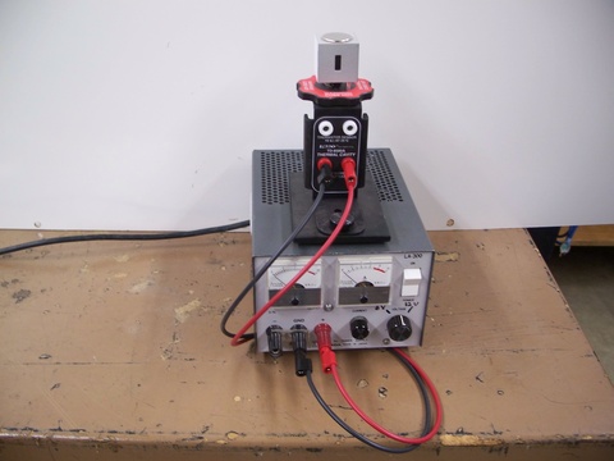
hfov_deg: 50.1
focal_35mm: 37
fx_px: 656
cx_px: 307
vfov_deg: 38.7
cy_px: 230
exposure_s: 1/20
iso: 200
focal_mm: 7.8
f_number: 2.8
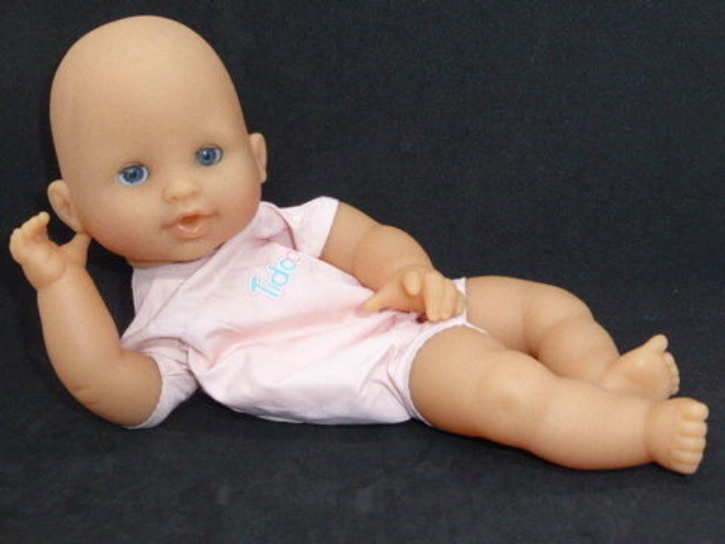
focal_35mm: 43
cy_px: 272
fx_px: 901
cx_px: 362
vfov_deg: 33.6
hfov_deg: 43.9
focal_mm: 7.4
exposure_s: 1/60
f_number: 3.9
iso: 500
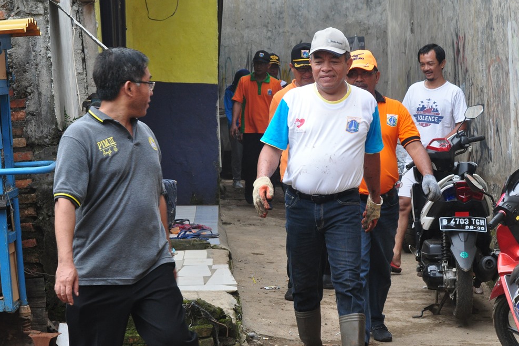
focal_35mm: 86
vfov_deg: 16.0
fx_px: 1233
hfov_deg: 23.8
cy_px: 174
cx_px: 257
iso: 800
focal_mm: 55
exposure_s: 1/125
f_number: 9
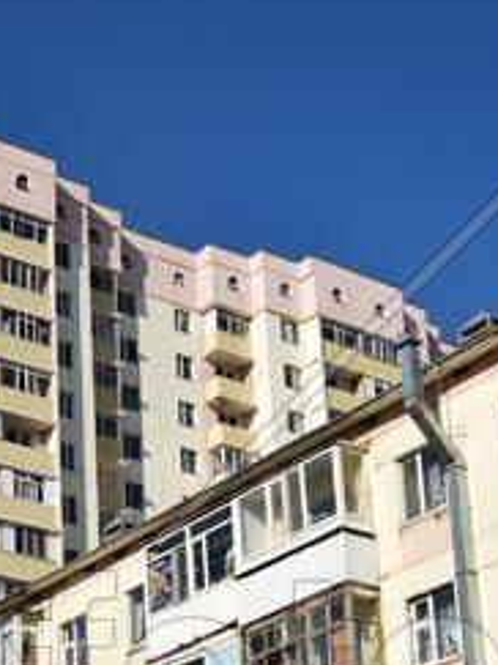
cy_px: 687
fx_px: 1654
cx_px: 12
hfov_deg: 16.8
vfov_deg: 21.8
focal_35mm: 86
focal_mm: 25
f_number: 9
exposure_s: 1/320
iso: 100
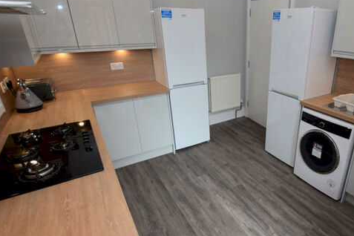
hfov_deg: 75.4
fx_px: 216
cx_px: 243
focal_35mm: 22
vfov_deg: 57.2
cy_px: 127
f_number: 5.6
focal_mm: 10
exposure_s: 1/125
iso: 800
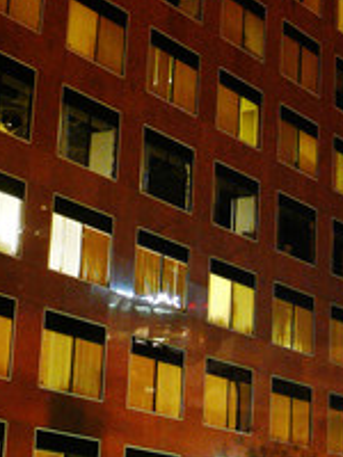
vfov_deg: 16.6
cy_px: -34
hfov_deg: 12.7
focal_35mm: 115
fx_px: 1519
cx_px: 373
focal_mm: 6
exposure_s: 6
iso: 80
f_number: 5.2
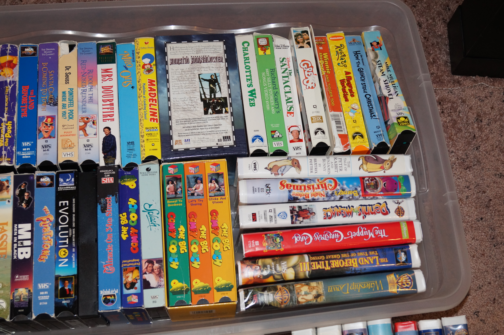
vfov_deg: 29.8
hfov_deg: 43.6
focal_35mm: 45
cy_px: 168
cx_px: 252
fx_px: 630
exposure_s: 1/100
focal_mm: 30
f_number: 4.5
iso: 800
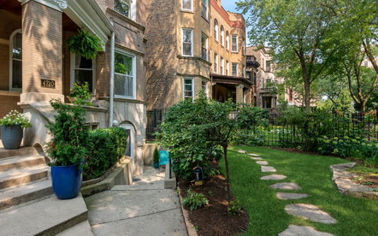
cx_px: 186
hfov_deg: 82.3
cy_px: 109
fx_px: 216
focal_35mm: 21
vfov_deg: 57.2
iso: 200
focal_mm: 19
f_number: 8
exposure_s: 1/500
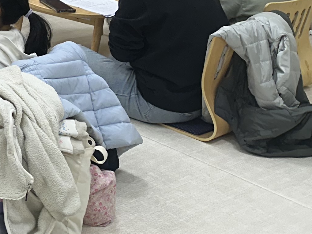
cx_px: -232
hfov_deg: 17.3
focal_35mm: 95
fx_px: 856
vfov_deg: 14.7
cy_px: -89
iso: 100
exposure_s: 1/120
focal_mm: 6.86
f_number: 1.78
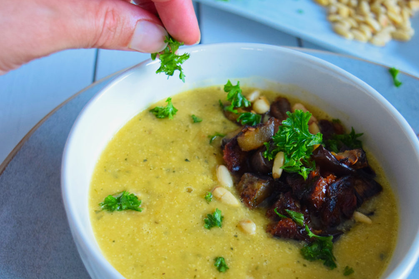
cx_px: 207
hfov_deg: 36.2
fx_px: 640
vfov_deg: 24.4
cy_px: 199
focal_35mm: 55
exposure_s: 1/40
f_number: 4
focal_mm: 24
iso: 1600
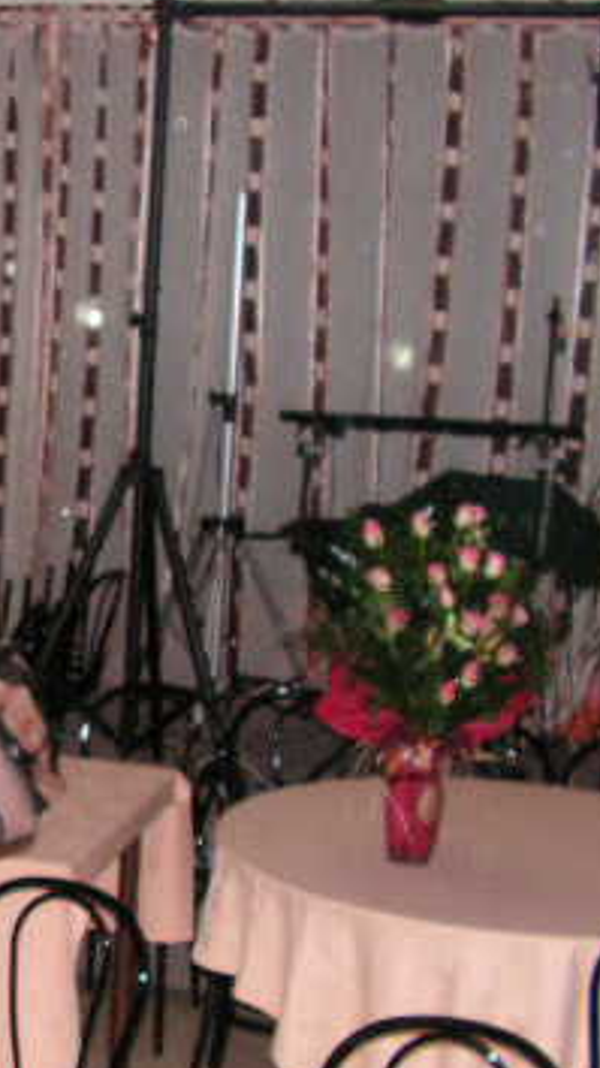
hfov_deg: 16.2
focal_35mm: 71
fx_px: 2009
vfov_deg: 29.7
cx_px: -151
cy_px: 628
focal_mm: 6
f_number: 3.2
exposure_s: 1/40
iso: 200
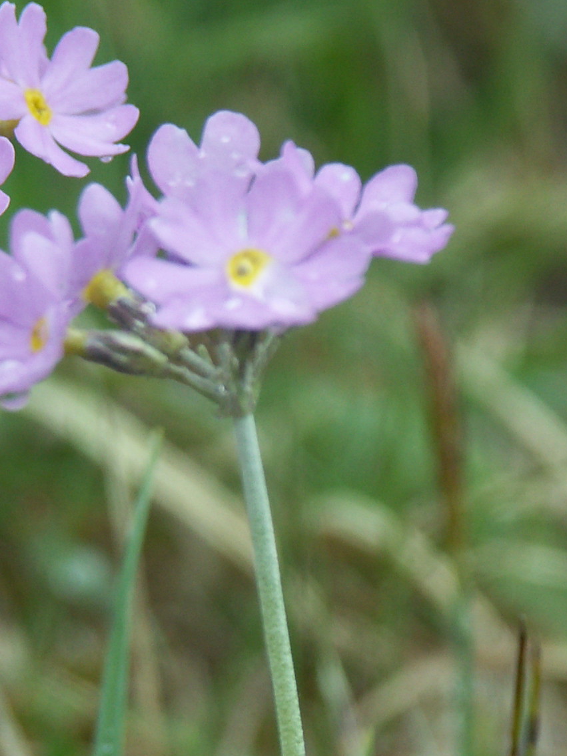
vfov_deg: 4.4
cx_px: -53
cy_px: 545
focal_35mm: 451
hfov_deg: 3.3
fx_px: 9852
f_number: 5
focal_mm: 50.8
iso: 100
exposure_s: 1/320
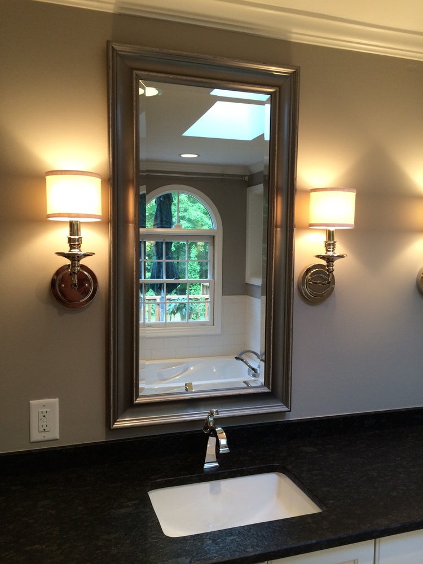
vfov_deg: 60.0
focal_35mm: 30
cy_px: 282
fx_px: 489
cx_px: 212
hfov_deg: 46.8
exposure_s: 1/40
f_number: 2.2
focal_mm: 4.12
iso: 50
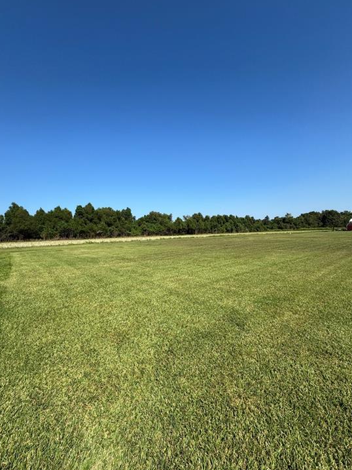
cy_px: 239
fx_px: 203
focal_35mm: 15
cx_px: 173
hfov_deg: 81.8
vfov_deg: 98.2
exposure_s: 1/2208
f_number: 2.2
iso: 50
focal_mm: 2.22
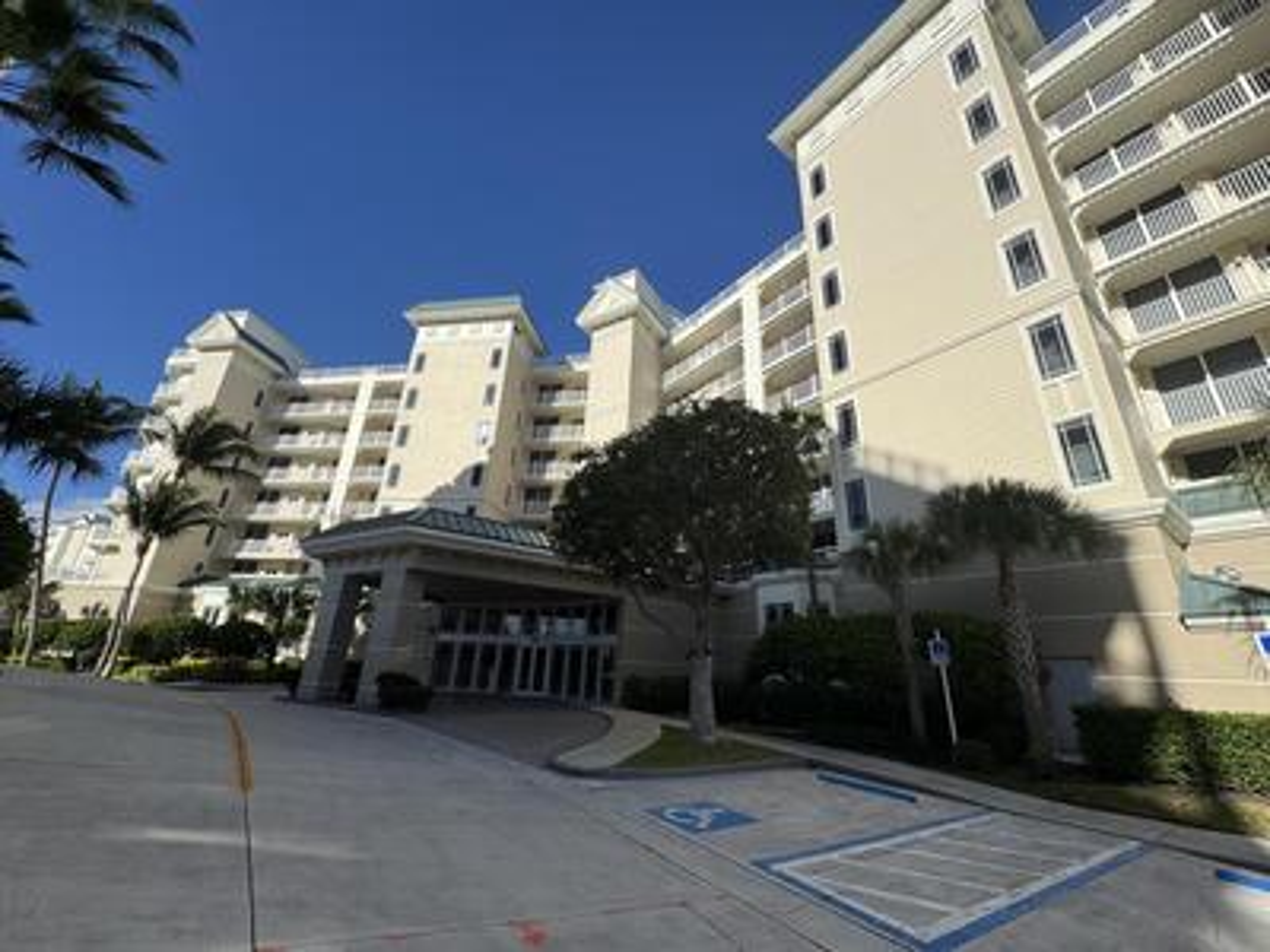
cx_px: 635
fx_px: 514
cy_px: 476
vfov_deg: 85.7
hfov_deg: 102.1
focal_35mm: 14
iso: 40
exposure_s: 1/2770
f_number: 2.2
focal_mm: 2.22
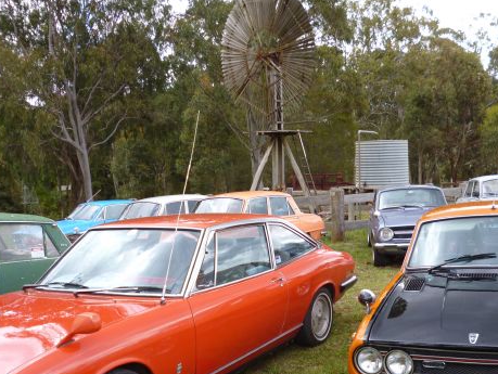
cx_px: 318
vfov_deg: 36.5
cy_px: 252
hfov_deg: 47.3
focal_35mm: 39
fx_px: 562
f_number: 3.1
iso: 100
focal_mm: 5
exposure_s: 1/160
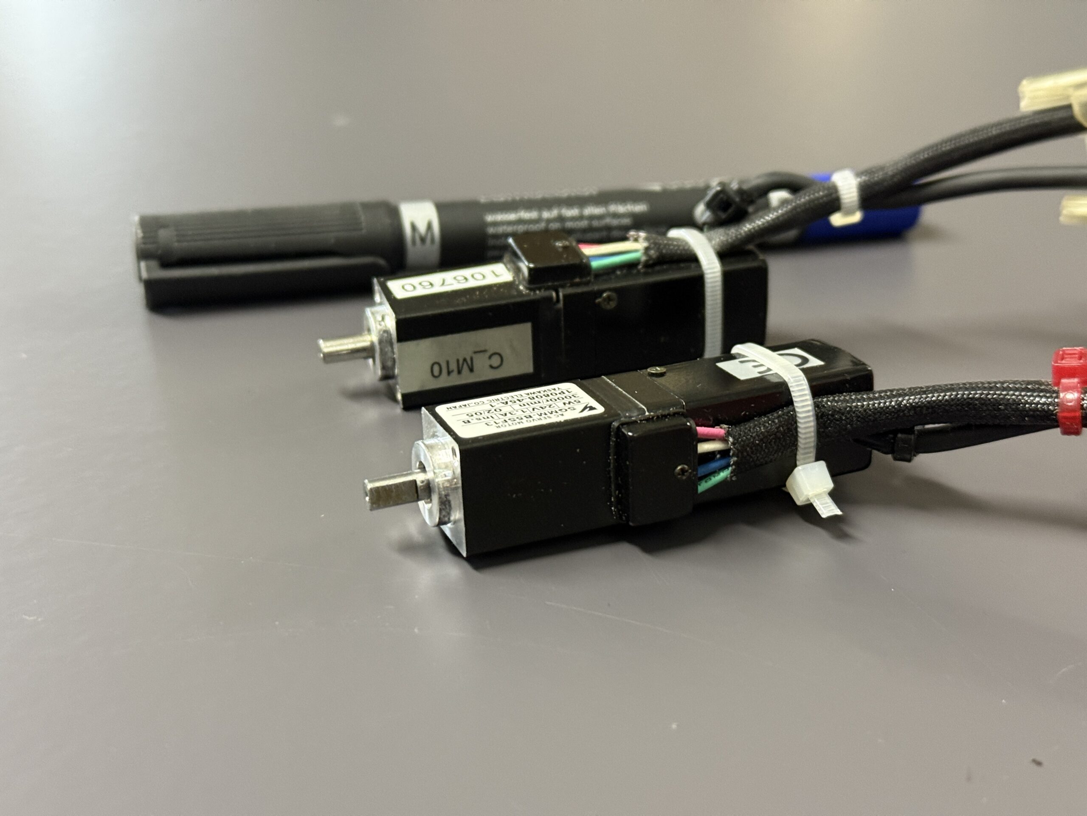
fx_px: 1507
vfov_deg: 30.3
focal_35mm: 48
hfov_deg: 39.7
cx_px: 544
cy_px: 408
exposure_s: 1/33
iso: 400
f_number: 1.78
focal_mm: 6.76
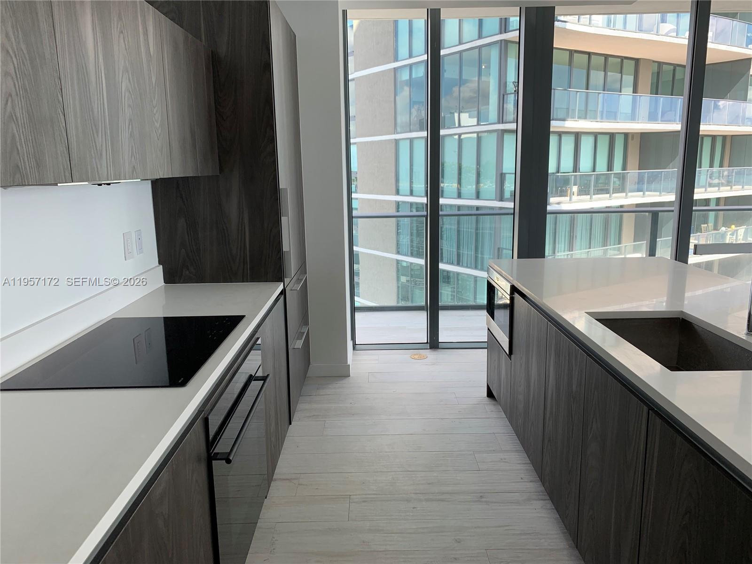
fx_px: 565
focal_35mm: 26
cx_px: 376
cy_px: 282
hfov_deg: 67.3
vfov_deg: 53.1
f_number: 1.8
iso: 25
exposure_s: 1/156
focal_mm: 4.25
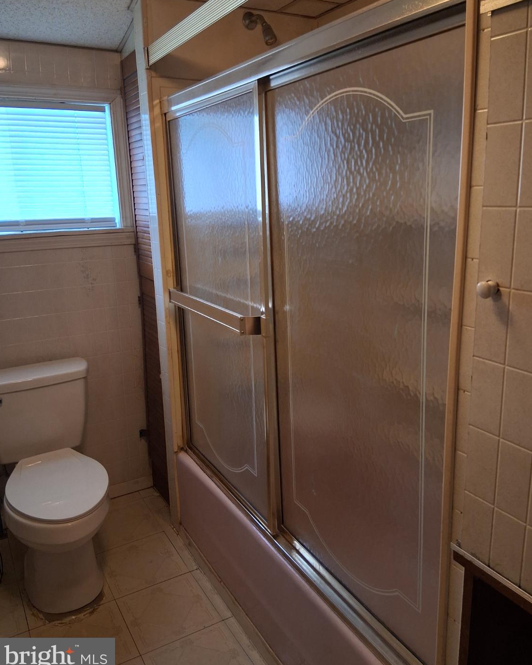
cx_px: 271
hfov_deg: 51.5
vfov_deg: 62.1
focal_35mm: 28
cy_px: 310
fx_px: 551
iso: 250
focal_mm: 3.98
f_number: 1.8
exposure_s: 1/60
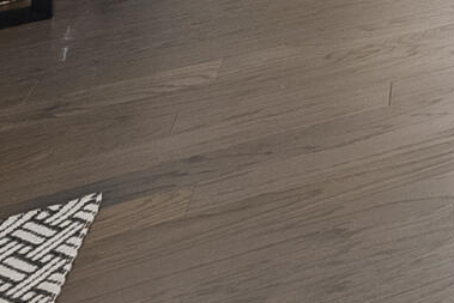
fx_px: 1198
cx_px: 1585
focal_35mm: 95
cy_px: -563
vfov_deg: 10.7
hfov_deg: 9.6
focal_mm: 12
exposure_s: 1/2.5
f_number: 7.1
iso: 400
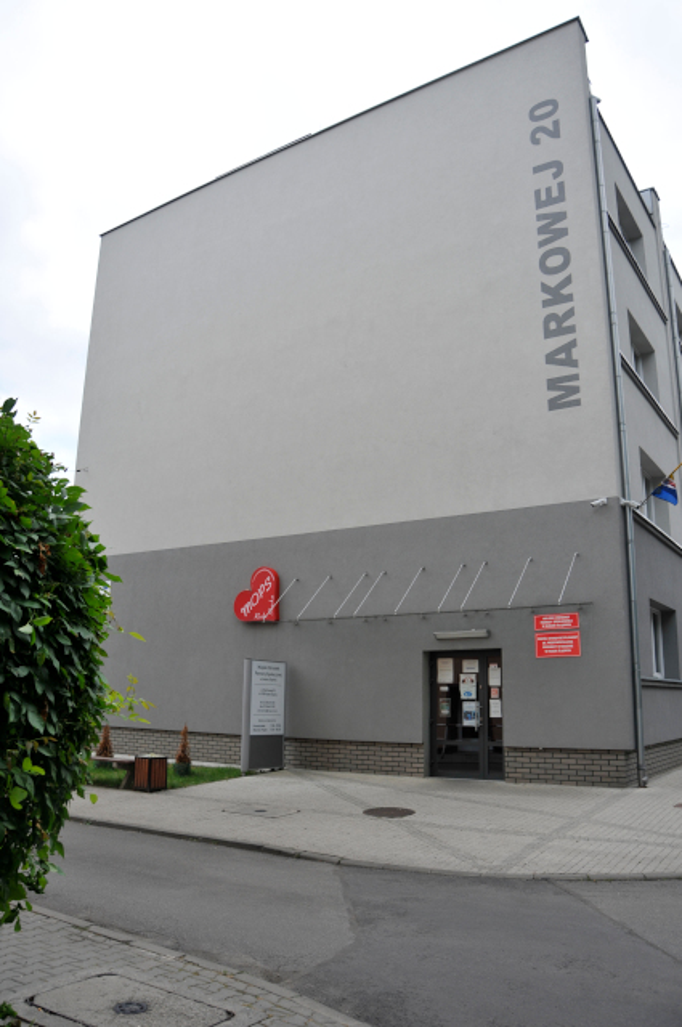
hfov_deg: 47.8
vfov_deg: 67.4
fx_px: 769
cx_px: 341
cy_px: 514
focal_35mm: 27
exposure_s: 1/320
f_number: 4.5
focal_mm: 18
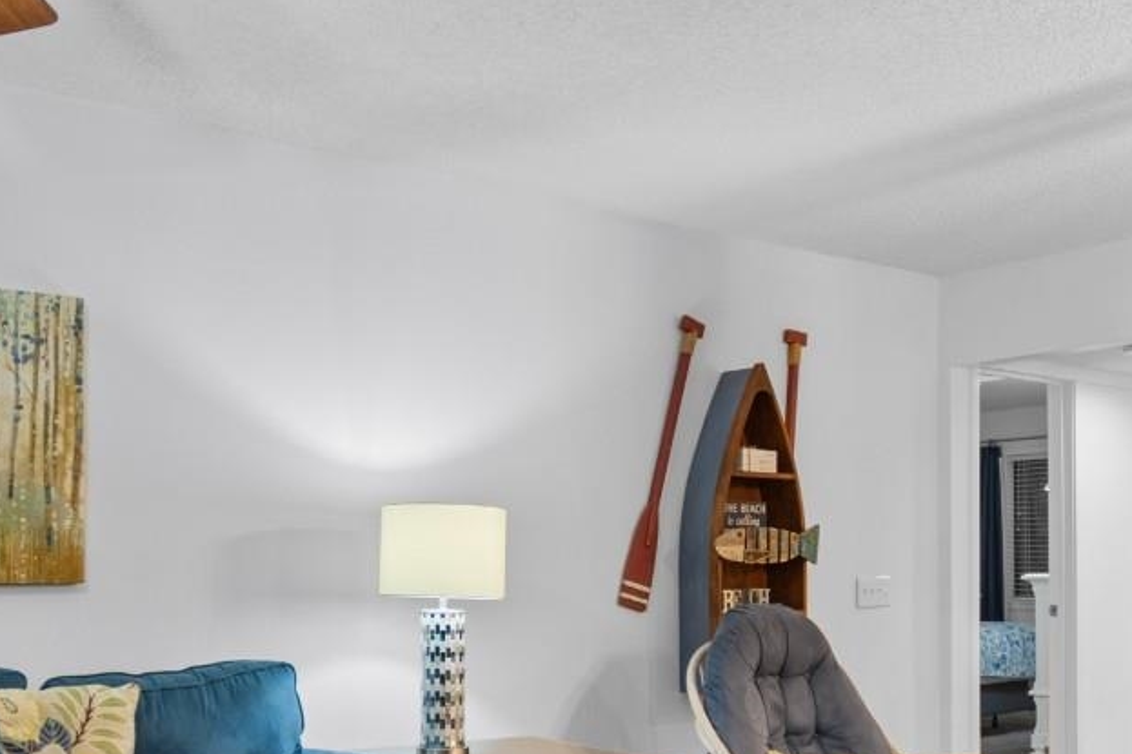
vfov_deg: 33.5
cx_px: 443
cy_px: 567
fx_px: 1226
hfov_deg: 49.2
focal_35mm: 39
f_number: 4.5
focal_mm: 10
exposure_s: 4
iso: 100
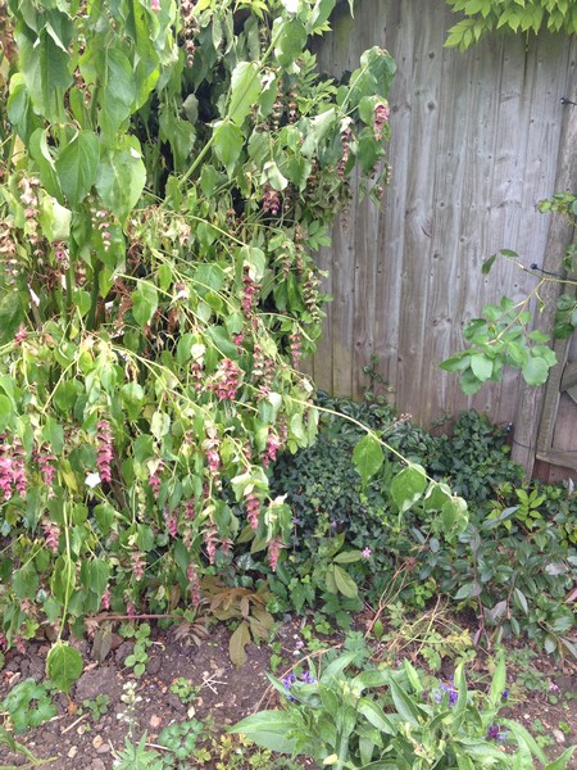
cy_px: 385
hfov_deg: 40.7
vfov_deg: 52.6
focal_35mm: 35
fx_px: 778
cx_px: 288
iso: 50
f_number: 2.4
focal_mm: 4.28
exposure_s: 1/120
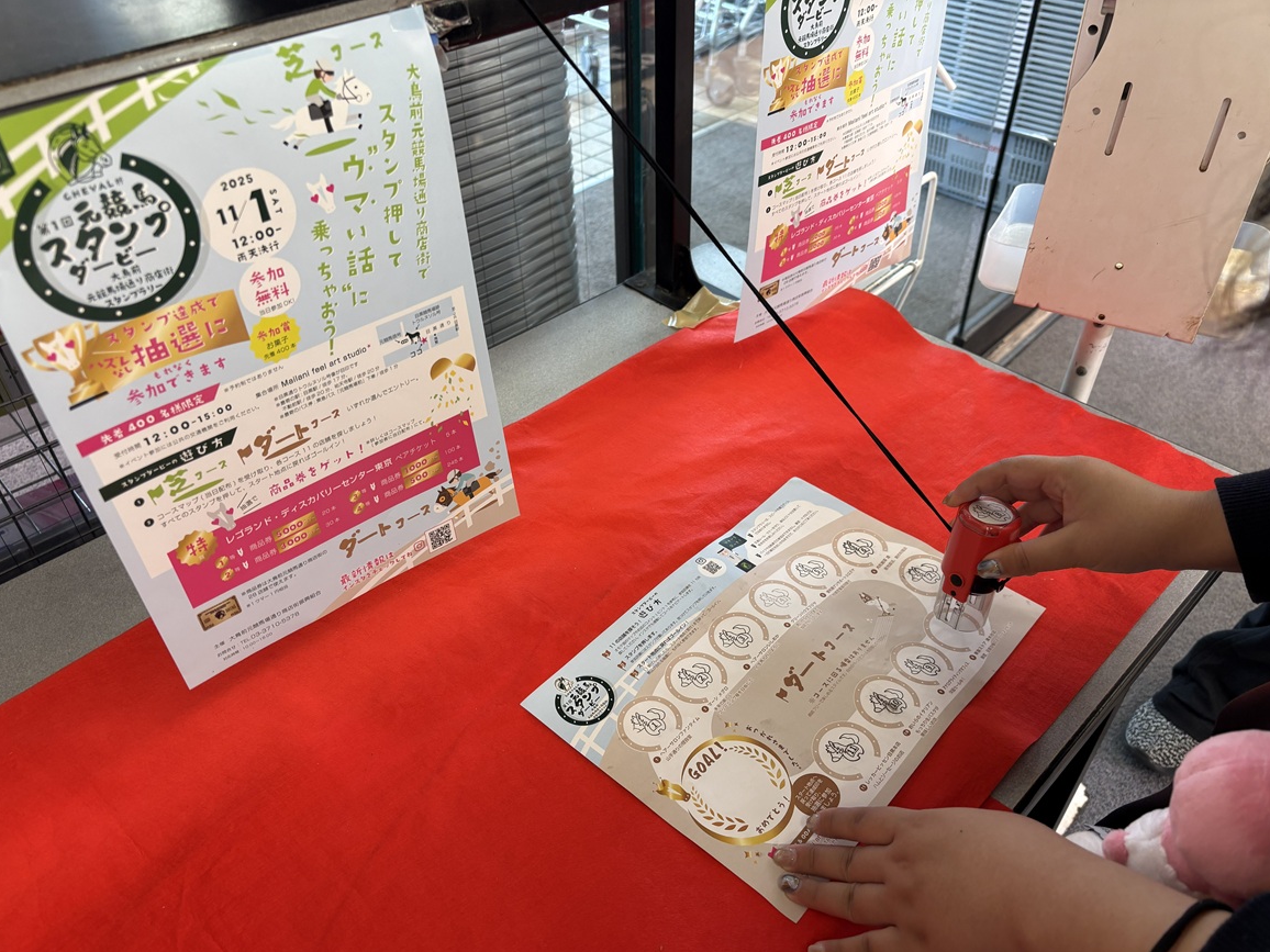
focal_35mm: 27
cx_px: 653
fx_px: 991
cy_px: 493
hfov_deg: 65.3
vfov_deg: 51.3
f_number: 1.6
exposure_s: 1/50
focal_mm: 5.96
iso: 64
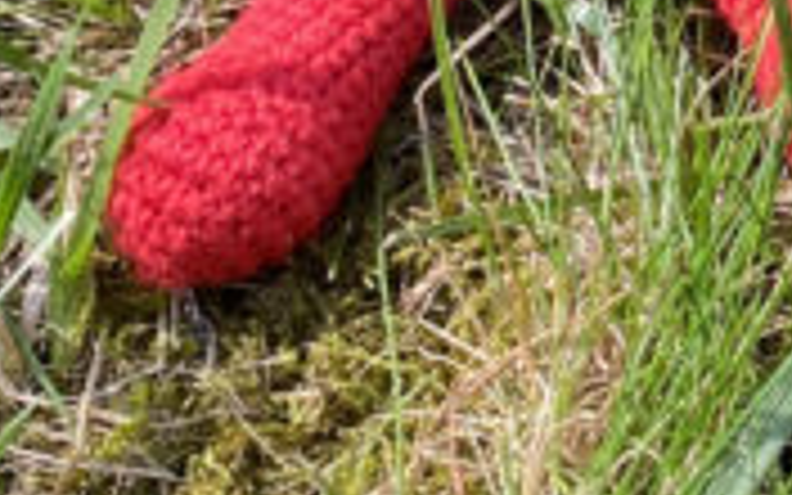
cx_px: 1048
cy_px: -504
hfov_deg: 12.6
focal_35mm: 160
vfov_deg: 7.8
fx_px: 3454
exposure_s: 1/231
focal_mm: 4.25
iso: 32
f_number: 1.8
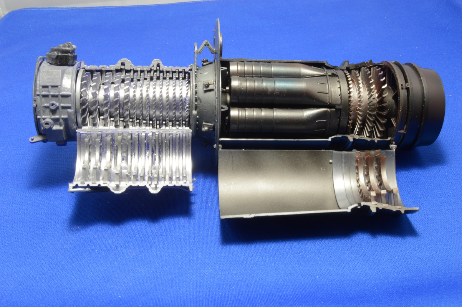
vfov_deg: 29.8
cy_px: 154
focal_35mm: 45
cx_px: 231
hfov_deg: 43.6
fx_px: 577
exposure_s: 2
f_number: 25
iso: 200
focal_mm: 30
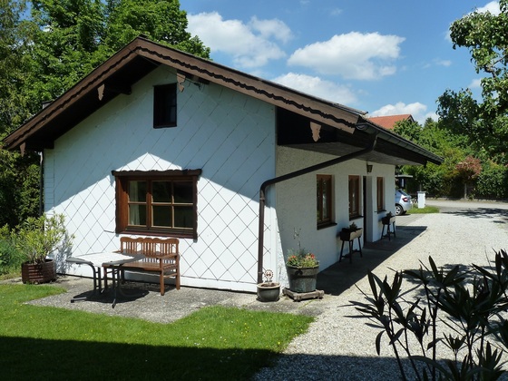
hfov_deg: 60.0
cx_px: 254
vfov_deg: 46.8
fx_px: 440
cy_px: 190
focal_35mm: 30
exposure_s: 1/500
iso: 125
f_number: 5
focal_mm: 5
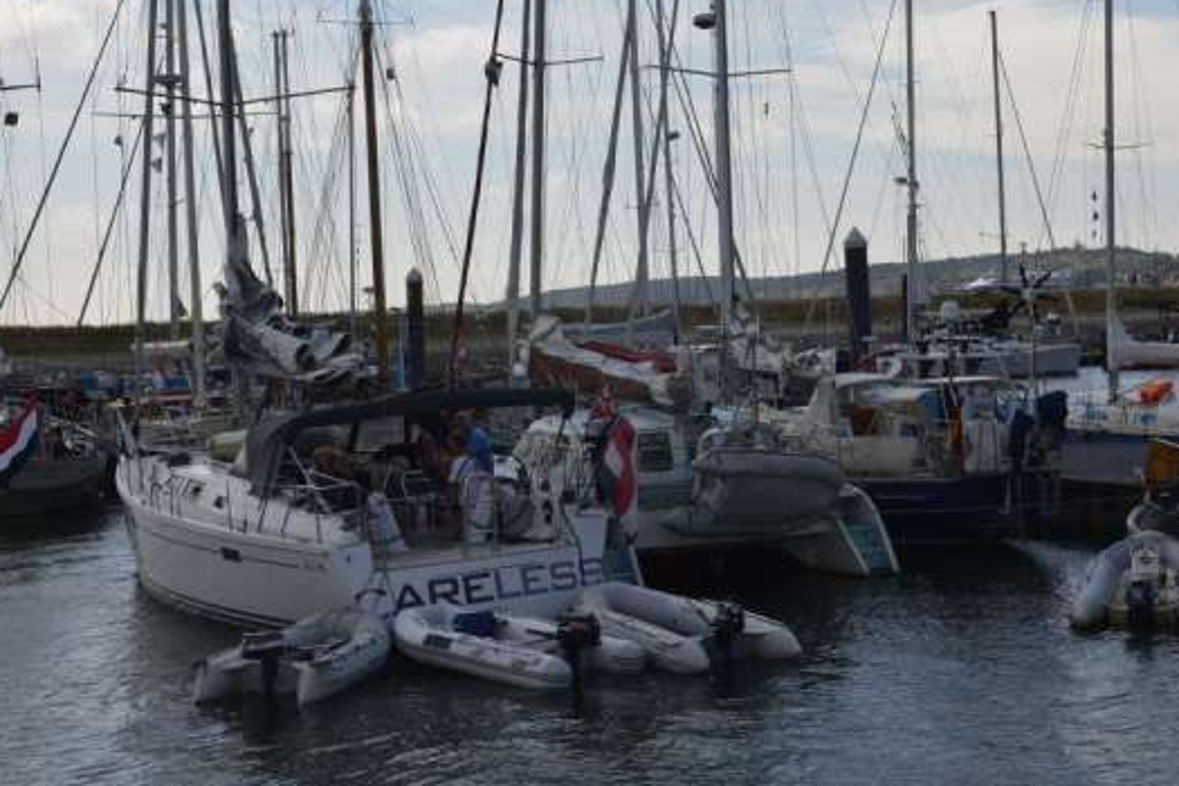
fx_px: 2096
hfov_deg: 31.4
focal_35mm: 64
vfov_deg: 21.1
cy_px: 252
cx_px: 692
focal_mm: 42
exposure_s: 1/125
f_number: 18
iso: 125
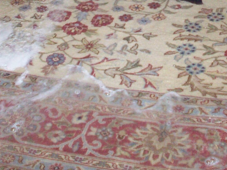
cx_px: 144
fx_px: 610
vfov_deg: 15.4
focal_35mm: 93
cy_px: -25
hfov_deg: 21.0
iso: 200
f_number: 2.8
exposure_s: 1/64
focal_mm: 6.2
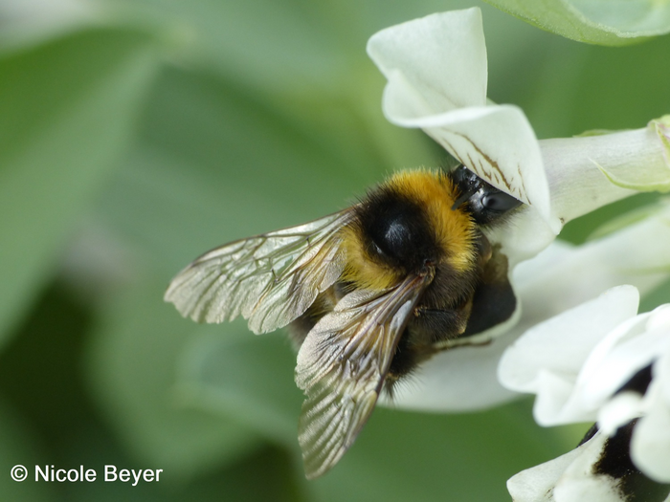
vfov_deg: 13.2
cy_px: 251
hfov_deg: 17.6
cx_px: 335
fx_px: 2168
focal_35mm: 112
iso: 200
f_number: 4
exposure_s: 1/250
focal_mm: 20.1
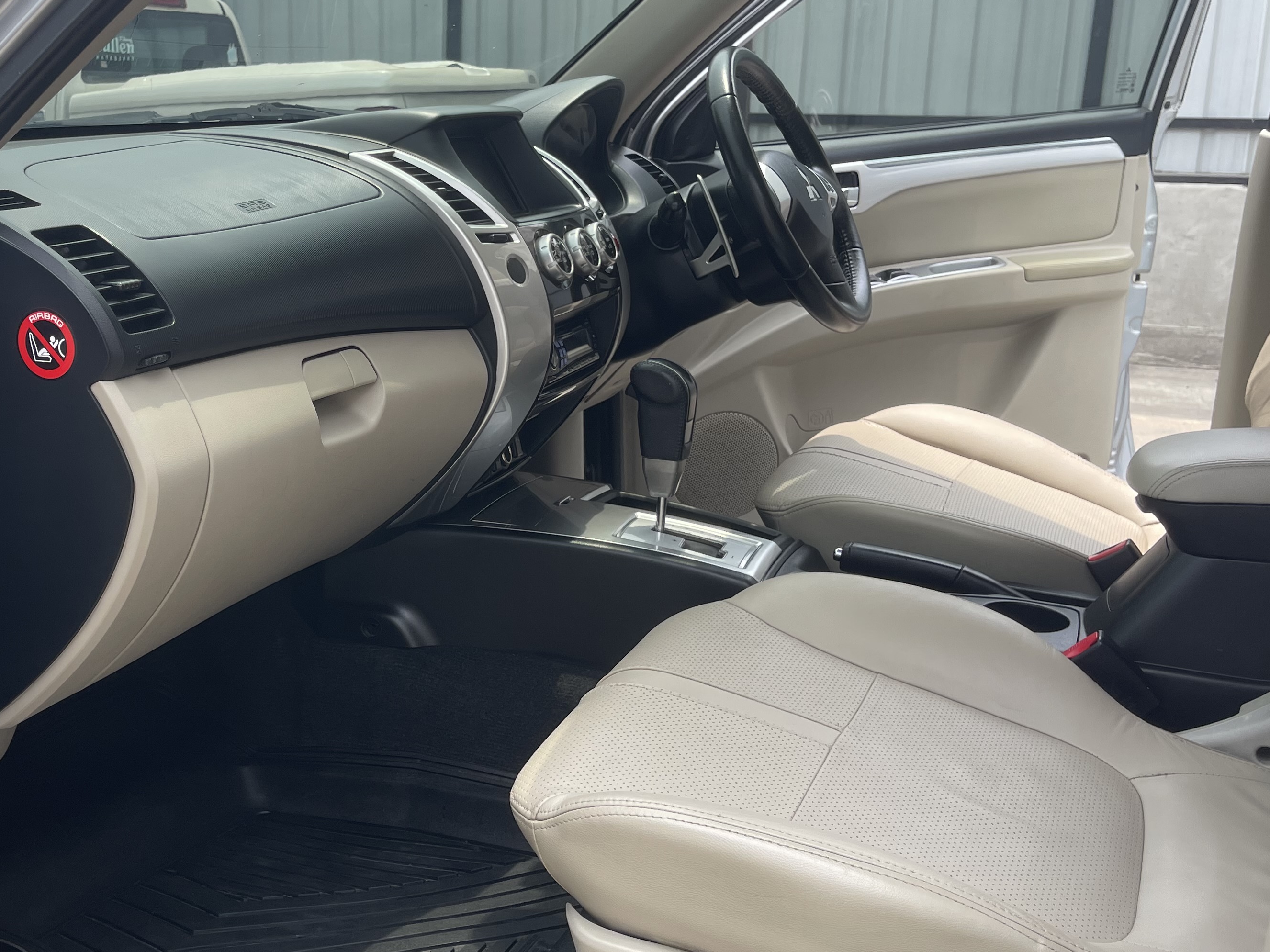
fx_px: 1394
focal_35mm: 38
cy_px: 422
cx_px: 390
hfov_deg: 47.9
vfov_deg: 37.7
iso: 32
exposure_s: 1/1003
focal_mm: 5.1
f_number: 1.6
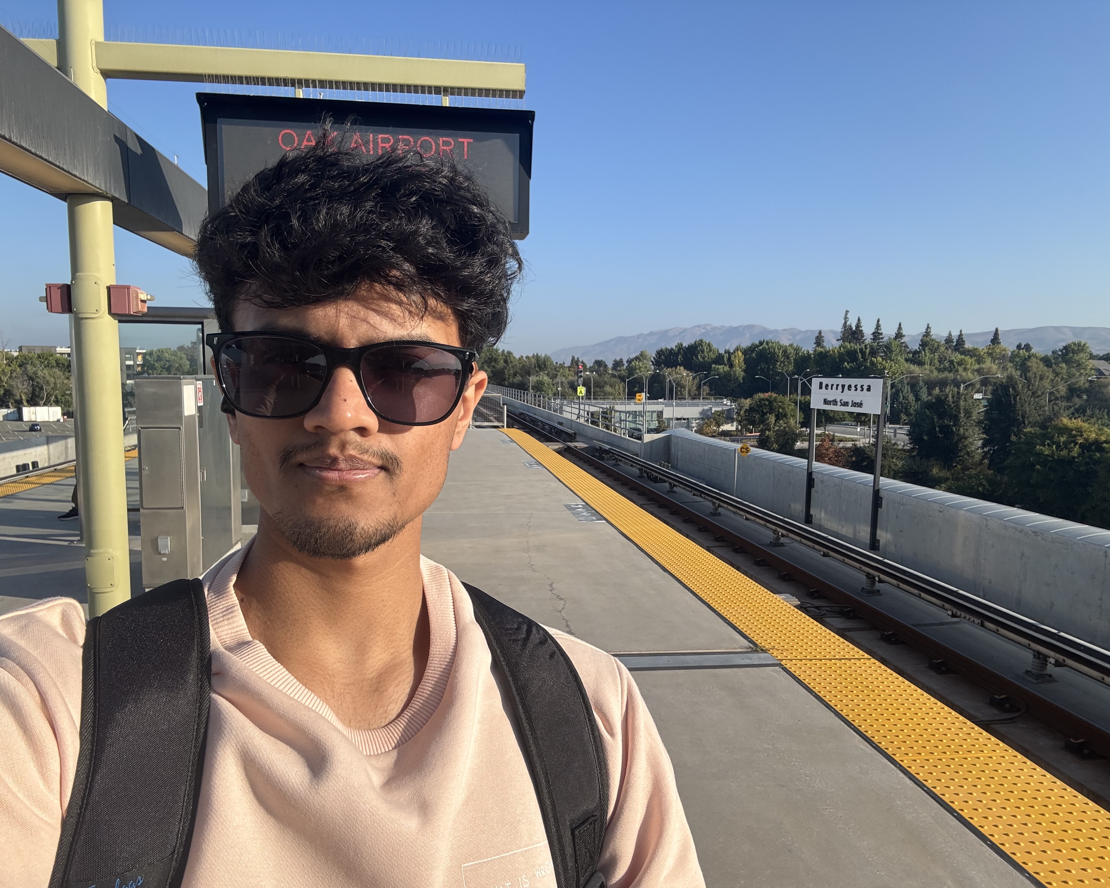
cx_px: 545
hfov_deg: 70.3
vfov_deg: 58.8
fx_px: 788
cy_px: 445
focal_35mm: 24
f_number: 1.9
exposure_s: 1/857
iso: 25
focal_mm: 2.69
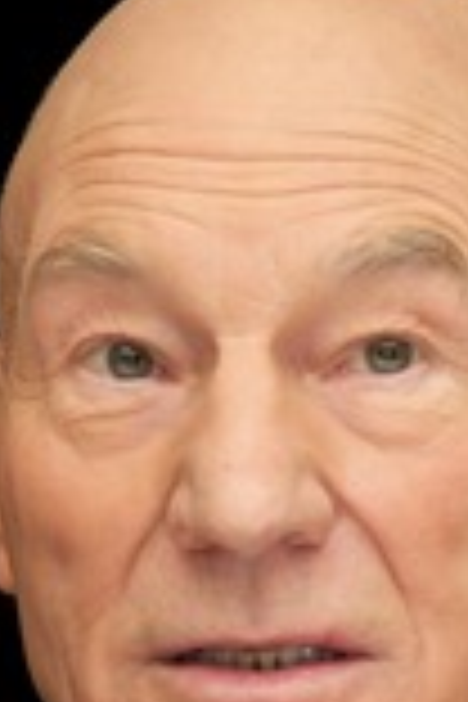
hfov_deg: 1.8
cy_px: 626
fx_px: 15033
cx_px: 297
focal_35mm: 771
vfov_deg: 2.7
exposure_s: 1/60
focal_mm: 300
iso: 800
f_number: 5.6
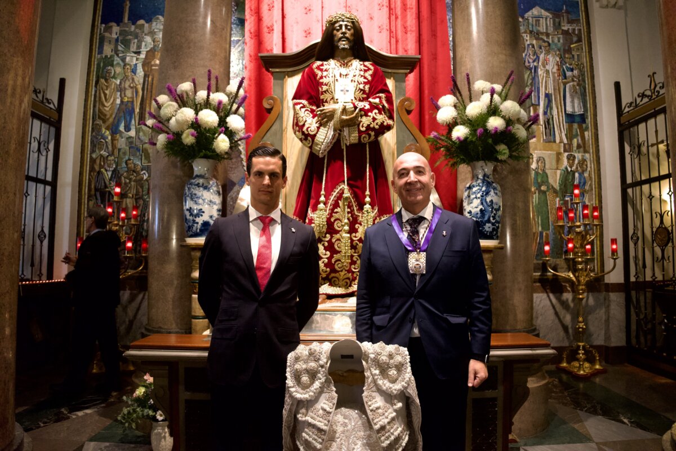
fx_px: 451
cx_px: 338
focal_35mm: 24
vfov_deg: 53.1
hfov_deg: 73.7
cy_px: 226
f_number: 2.8
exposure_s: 1/160
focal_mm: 24
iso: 1600
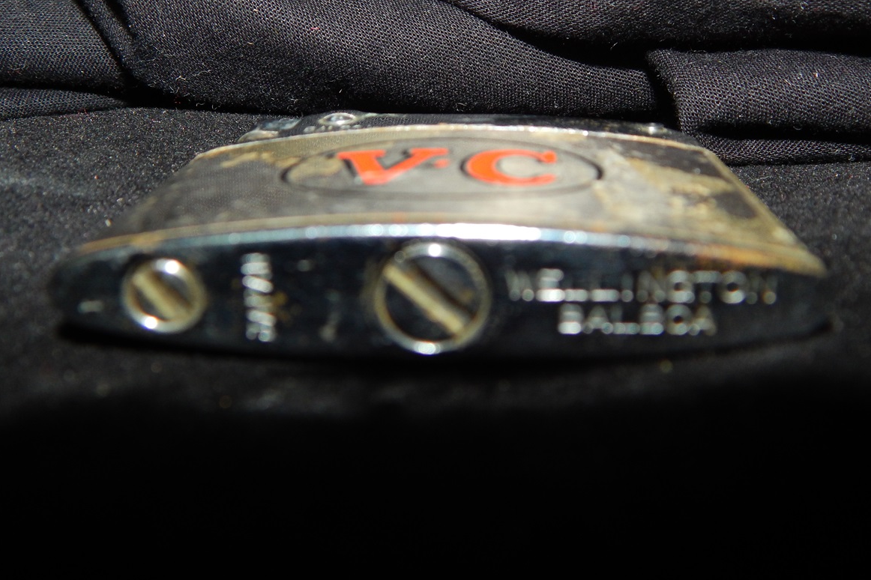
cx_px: 435
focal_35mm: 37
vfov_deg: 35.7
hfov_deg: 51.9
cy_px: 218
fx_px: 895
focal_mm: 5.6
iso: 200
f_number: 6.5
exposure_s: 1/30
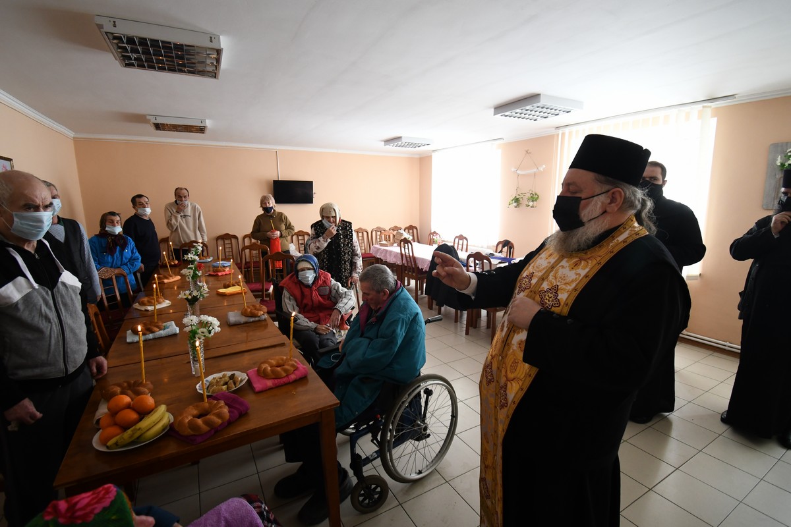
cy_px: 264
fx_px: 330
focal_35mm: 15
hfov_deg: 100.4
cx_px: 396
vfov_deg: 77.3
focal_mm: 10
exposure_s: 1/125
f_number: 4.5
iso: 1250
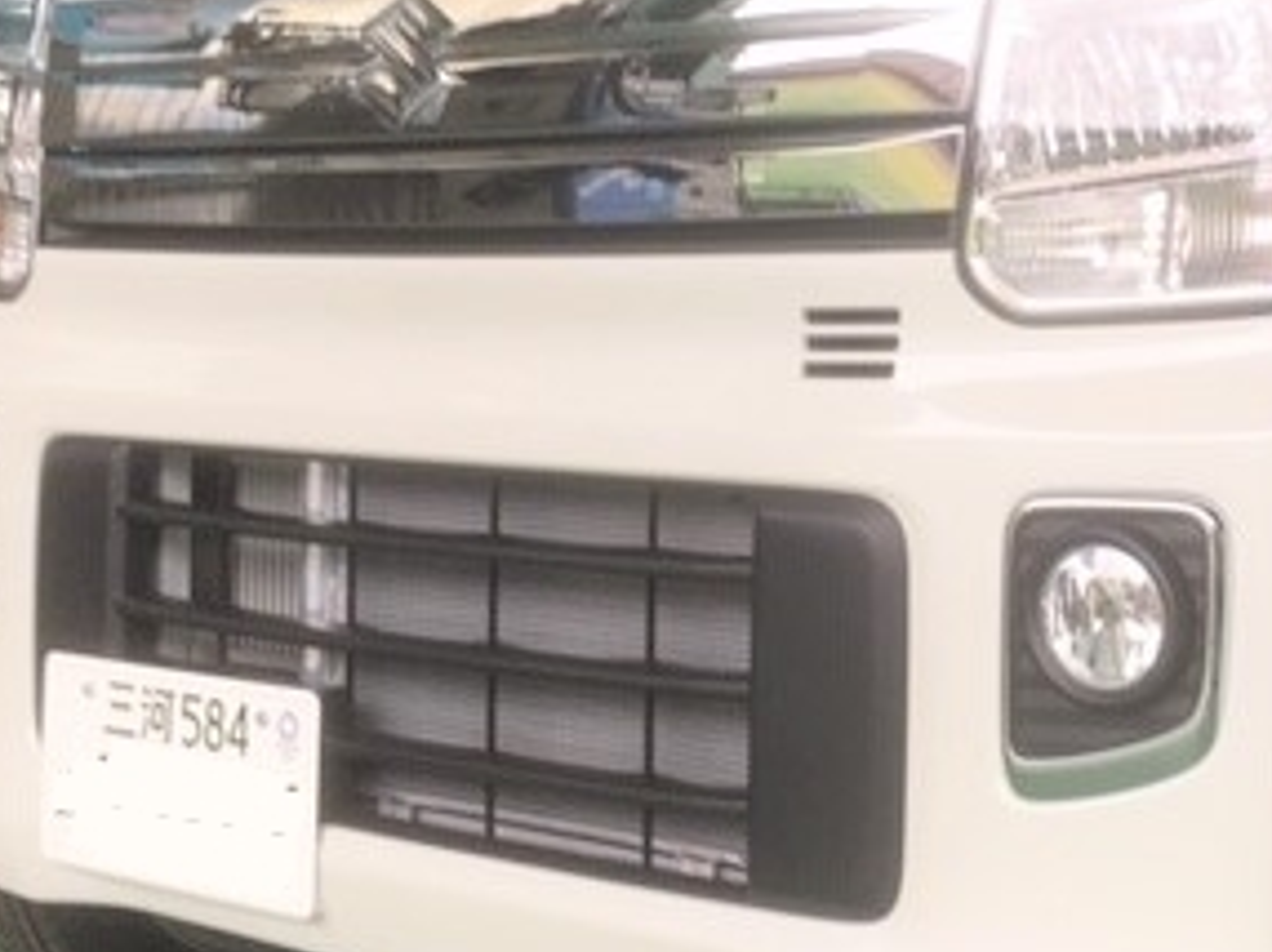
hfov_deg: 29.3
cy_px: 289
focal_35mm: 65
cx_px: 965
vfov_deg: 22.4
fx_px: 2386
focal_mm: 4.15
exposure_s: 1/60
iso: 25
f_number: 2.2
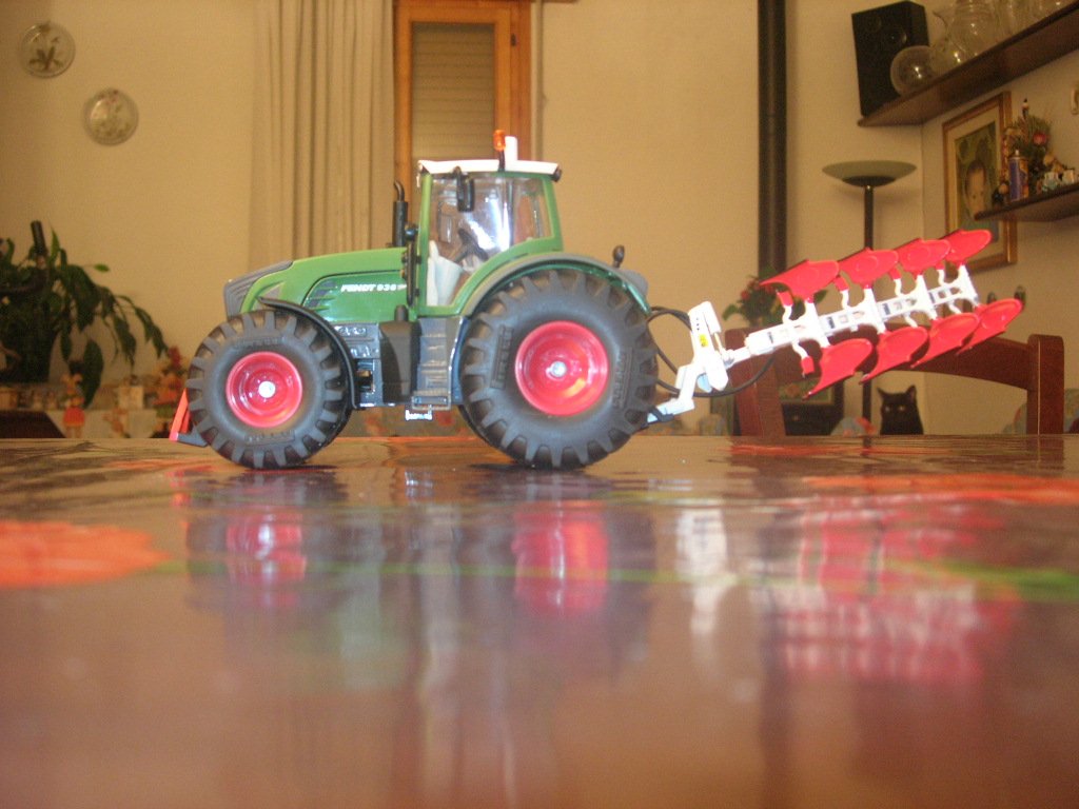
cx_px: 540
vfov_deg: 35.1
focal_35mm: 41
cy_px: 404
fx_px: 1278
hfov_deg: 45.8
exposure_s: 1/7.2
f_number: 2.9
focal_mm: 8.5
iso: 200
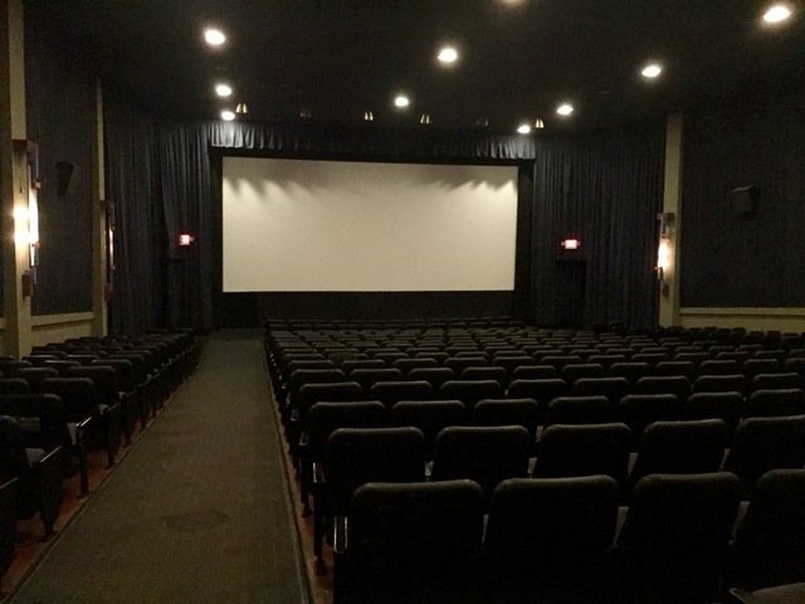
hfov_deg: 61.7
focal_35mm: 29
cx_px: 402
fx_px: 674
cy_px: 302
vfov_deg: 48.2
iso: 2000
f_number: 2.2
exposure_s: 1/15
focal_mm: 4.15
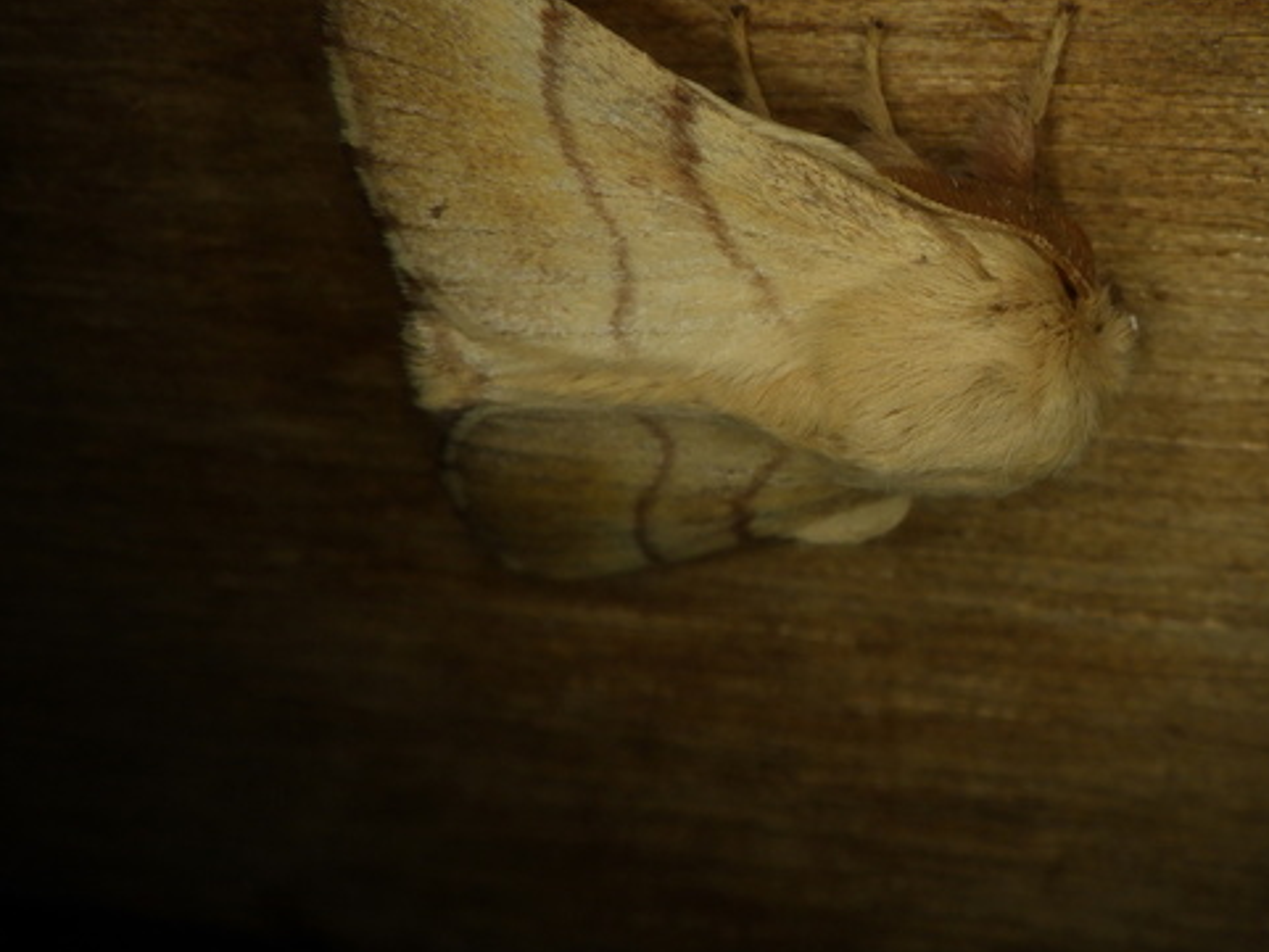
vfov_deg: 26.0
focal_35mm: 56
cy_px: 367
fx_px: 2053
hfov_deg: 33.8
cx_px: 913
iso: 125
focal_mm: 6.1
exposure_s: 1/1250
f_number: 4.6
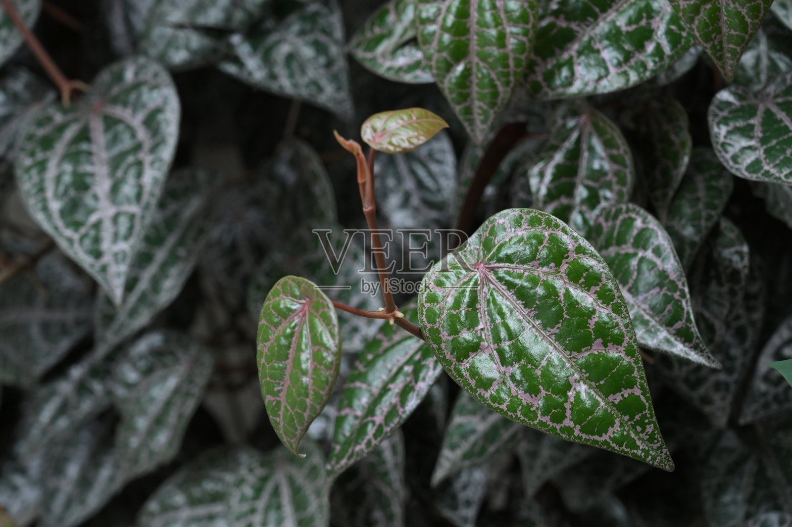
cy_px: 264
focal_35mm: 70
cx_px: 396
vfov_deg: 19.4
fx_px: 1539
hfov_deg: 28.9
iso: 1250
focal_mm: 70
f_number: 8
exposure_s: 1/100
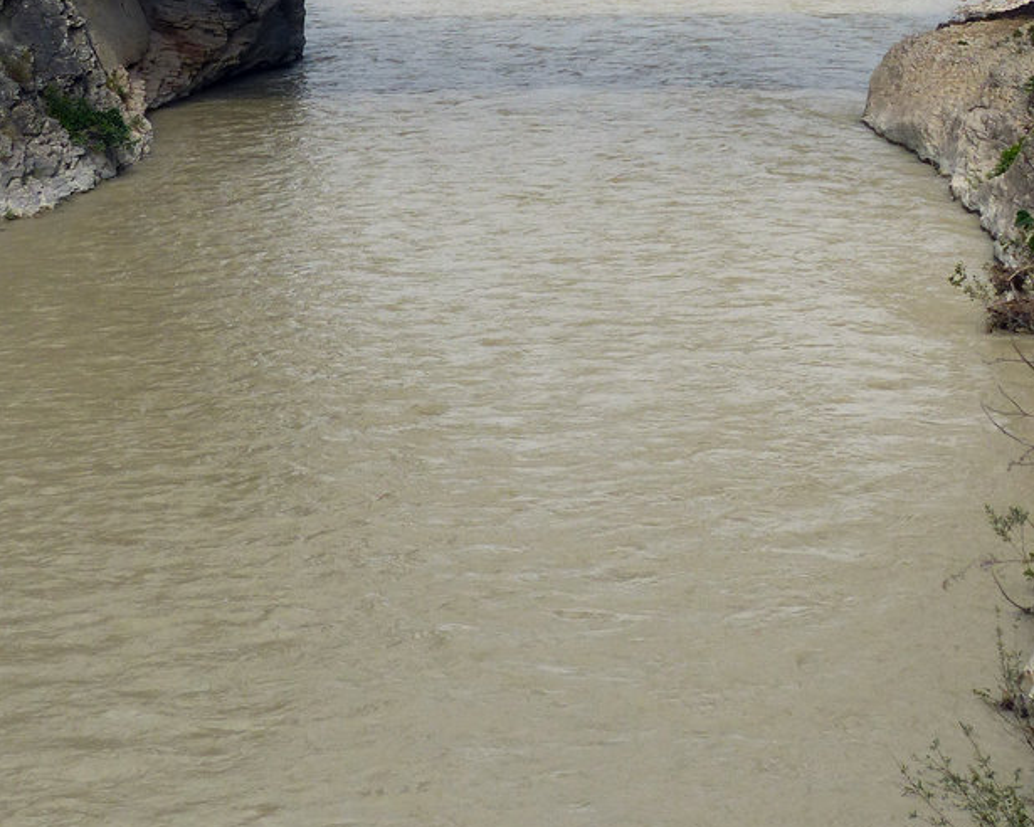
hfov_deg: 13.9
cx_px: 499
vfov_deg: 11.0
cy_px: -10
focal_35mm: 139
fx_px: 4254
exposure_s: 1/1300
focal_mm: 12.5
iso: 100
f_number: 4
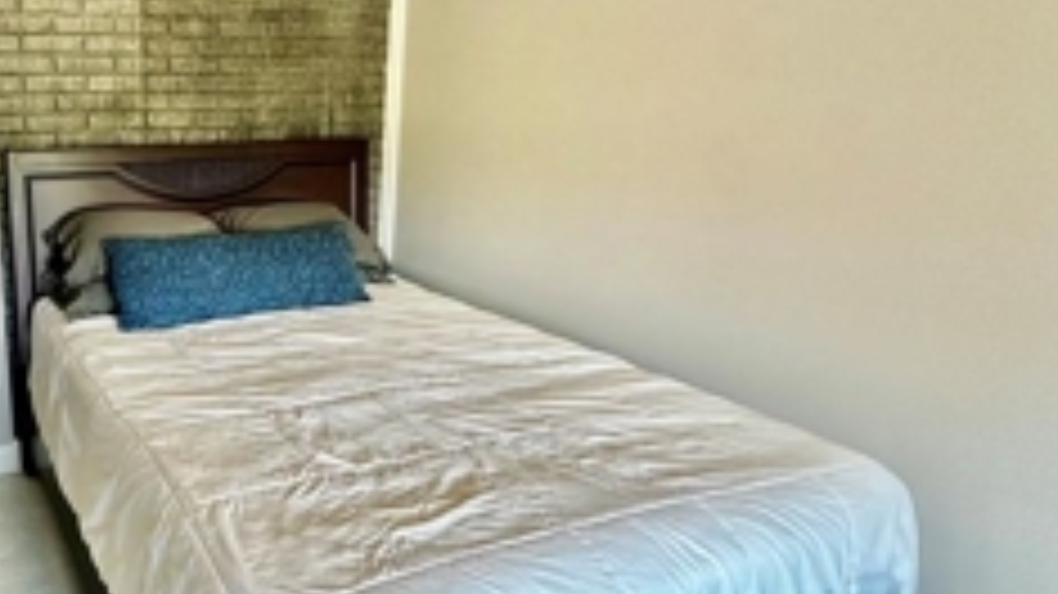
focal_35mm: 26
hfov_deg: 63.6
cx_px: 167
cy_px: 256
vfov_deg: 44.2
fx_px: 729
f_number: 2.2
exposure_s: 1/60
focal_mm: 2.22
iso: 500
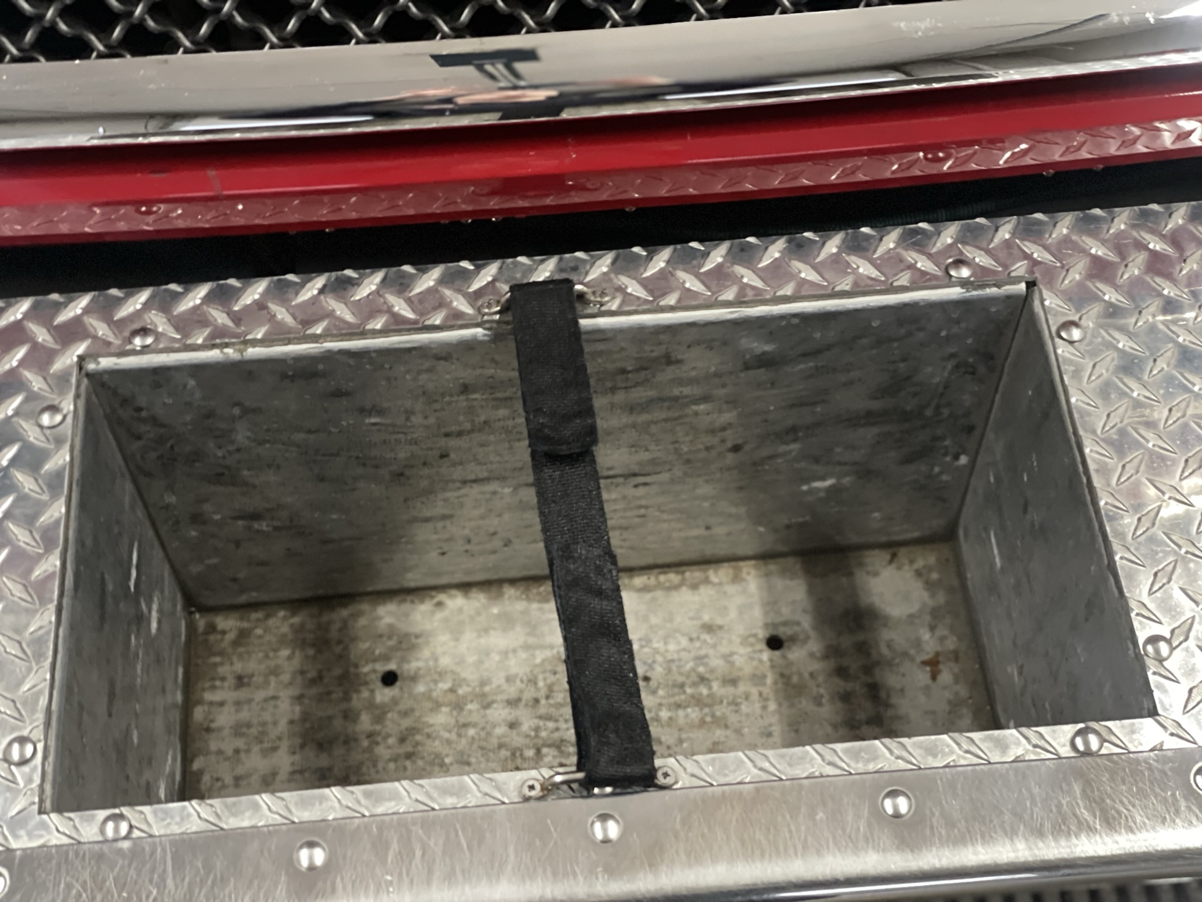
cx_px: 601
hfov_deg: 36.8
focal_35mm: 52
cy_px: 451
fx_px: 1806
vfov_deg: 28.0
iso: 500
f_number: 2
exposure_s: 1/20
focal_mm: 6
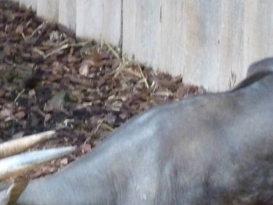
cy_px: 212
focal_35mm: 386
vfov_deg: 3.8
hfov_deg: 5.1
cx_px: 73
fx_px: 3045
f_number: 4.7
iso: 800
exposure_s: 1/40
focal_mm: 20.3
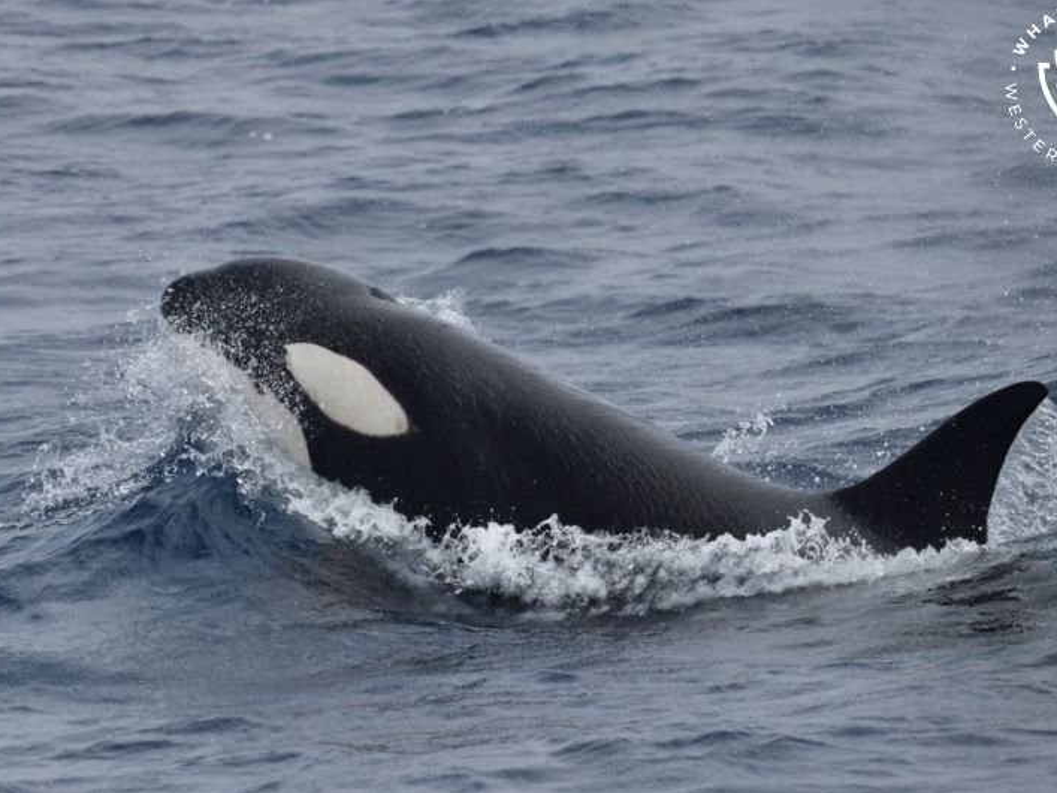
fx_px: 11296
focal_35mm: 370
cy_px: 397
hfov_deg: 5.4
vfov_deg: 4.0
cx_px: 582
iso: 720
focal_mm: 340
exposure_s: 1/8000
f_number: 6
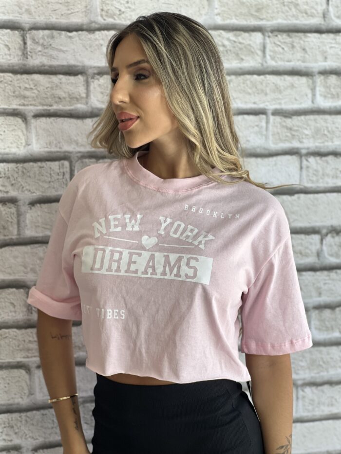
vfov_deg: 25.3
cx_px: 170
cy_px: 227
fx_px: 1011
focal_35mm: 77
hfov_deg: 19.1
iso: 100
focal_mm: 9
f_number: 2.8
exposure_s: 1/120
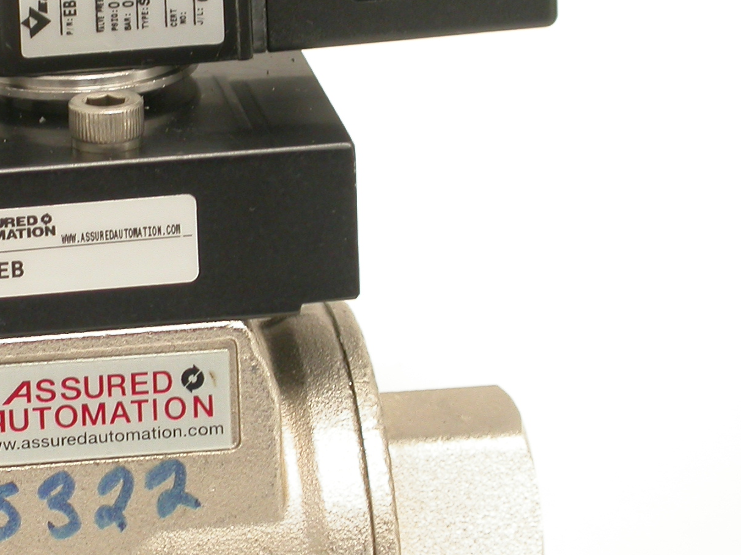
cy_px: 102
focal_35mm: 285
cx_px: 81
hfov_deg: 6.9
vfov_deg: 5.2
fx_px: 6101
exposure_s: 1/6.1
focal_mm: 31.5
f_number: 5
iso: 100
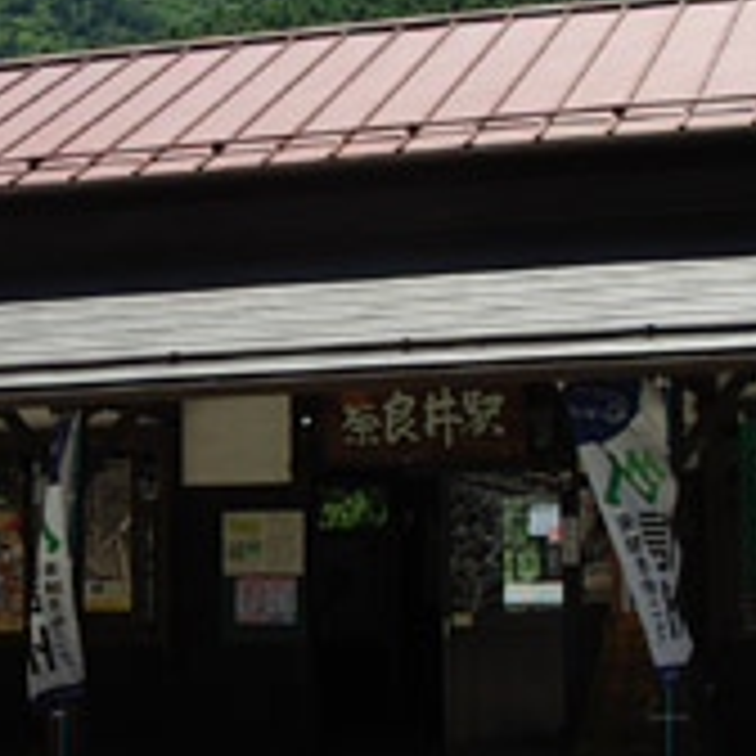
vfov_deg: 19.3
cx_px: 166
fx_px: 2224
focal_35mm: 90
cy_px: 328
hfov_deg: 19.1
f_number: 4.8
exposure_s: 1/400
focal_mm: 5.8
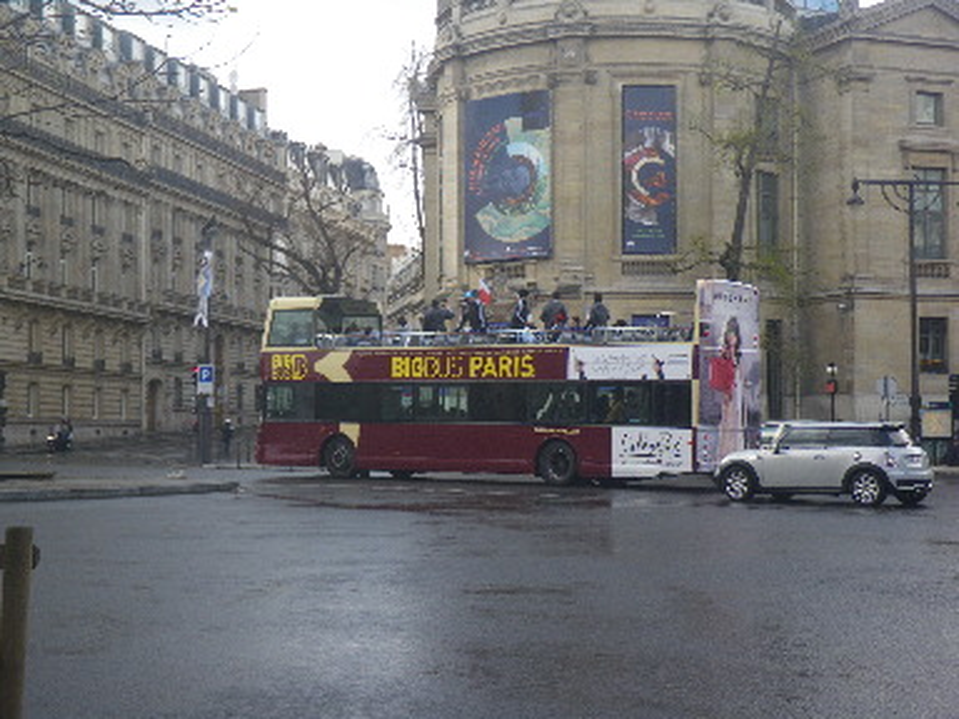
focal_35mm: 62
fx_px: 1718
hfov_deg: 31.2
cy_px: 360
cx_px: 480
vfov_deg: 23.7
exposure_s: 1/80
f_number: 4.6
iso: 64
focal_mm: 11.1
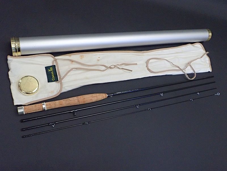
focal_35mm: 30
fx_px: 197
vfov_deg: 46.8
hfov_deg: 60.0
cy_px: 86
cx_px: 114
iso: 800
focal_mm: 5.5
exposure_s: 1/60
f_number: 3.2
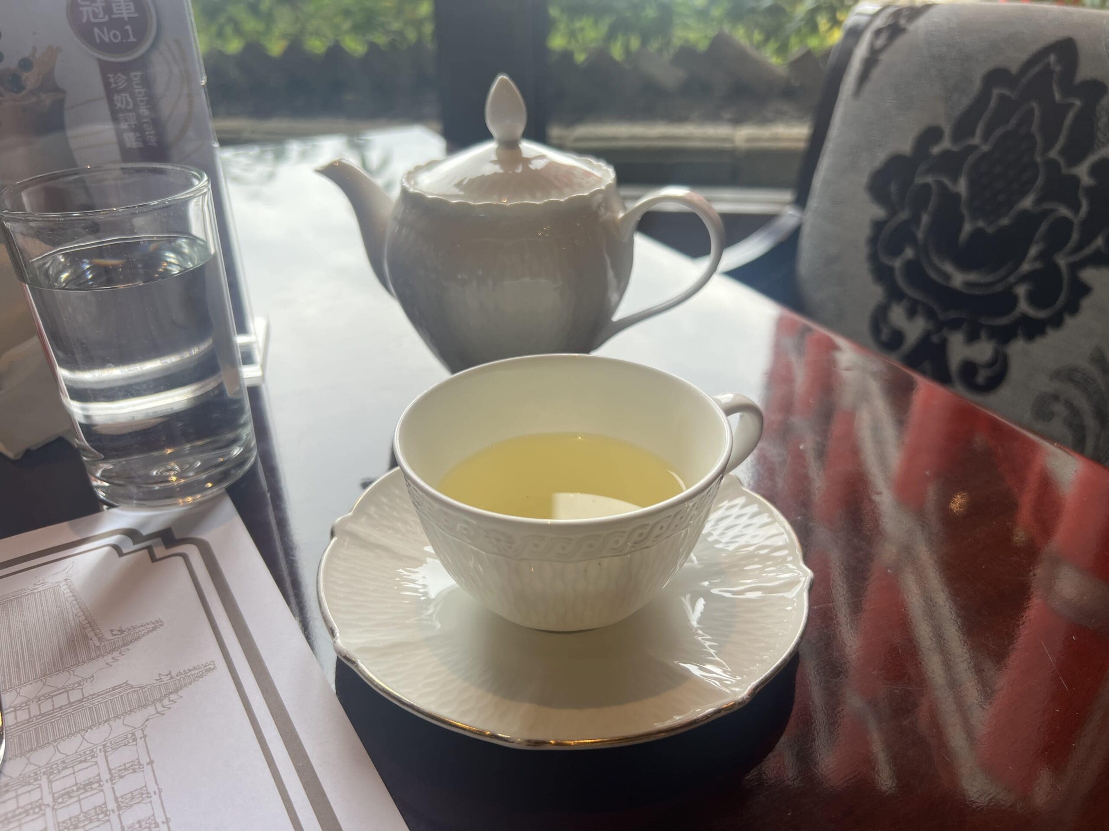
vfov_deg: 53.1
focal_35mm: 26
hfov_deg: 67.3
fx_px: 833
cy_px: 416
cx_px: 554
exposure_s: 1/133
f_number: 1.5
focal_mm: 5.7
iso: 32
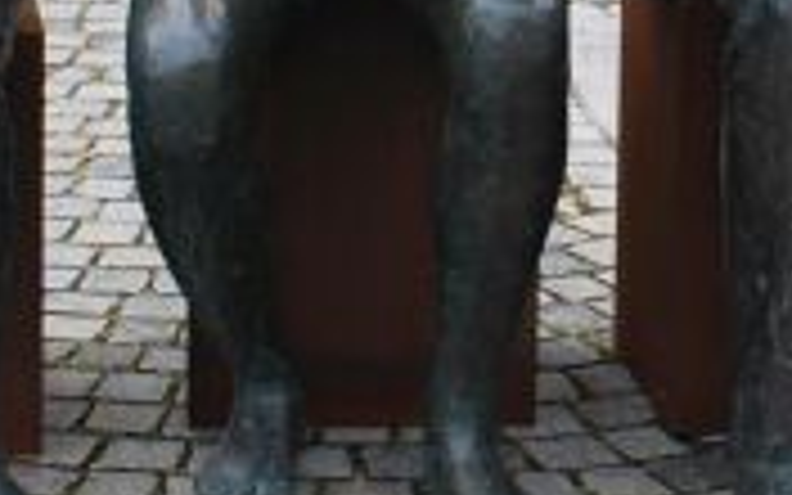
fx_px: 2374
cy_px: -297
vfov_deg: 11.3
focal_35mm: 110
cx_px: 590
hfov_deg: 18.8
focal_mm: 18
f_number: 5.6
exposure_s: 1/125
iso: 110
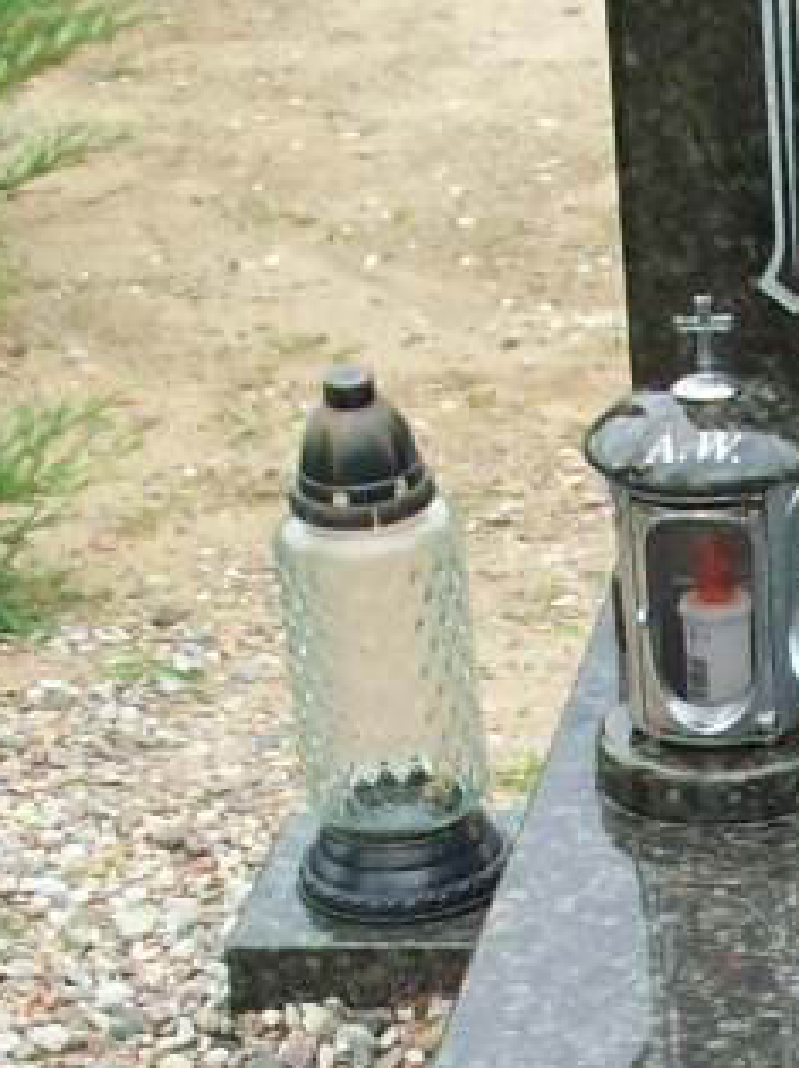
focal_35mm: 151
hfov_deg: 9.6
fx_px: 4653
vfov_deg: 12.8
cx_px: 1176
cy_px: 1279
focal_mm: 6.2
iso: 80
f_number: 2.8
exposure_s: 1/234
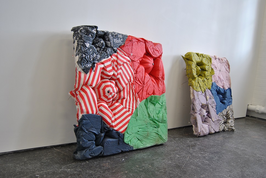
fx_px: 244
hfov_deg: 57.2
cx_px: 133
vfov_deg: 40.1
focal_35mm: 33
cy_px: 89
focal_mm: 22
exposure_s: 1/50
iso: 200
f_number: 3.5
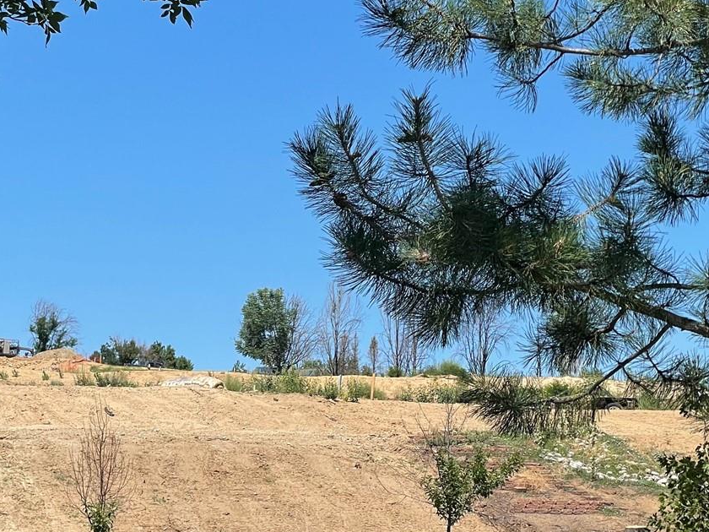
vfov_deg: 14.9
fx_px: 2028
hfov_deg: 19.7
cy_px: 370
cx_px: 172
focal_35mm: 99
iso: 25
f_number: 2
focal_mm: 6
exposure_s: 1/1410
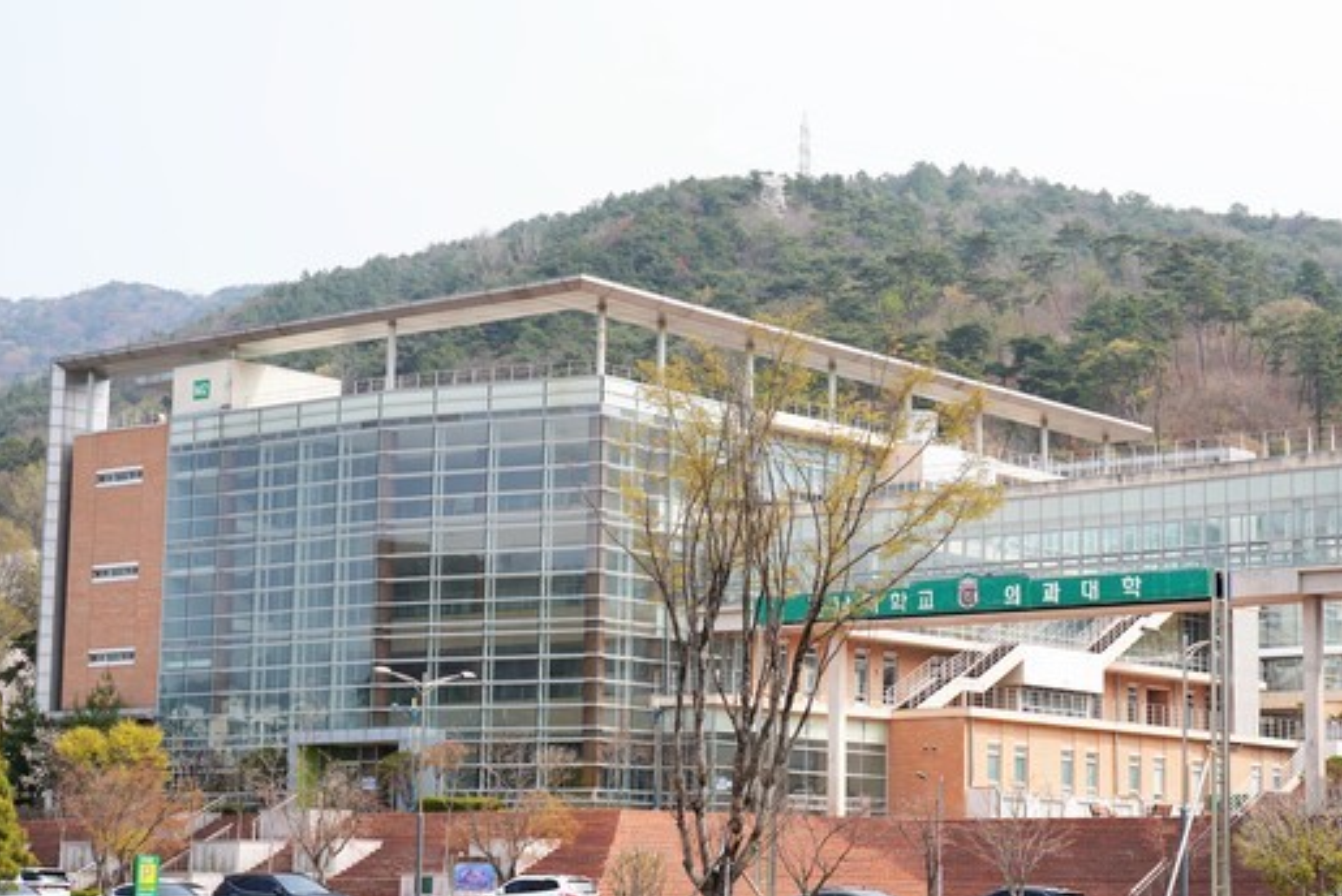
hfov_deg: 28.0
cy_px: 504
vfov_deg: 18.9
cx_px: 823
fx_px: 2685
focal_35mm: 72
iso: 100
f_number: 7.1
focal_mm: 53
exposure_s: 1/250
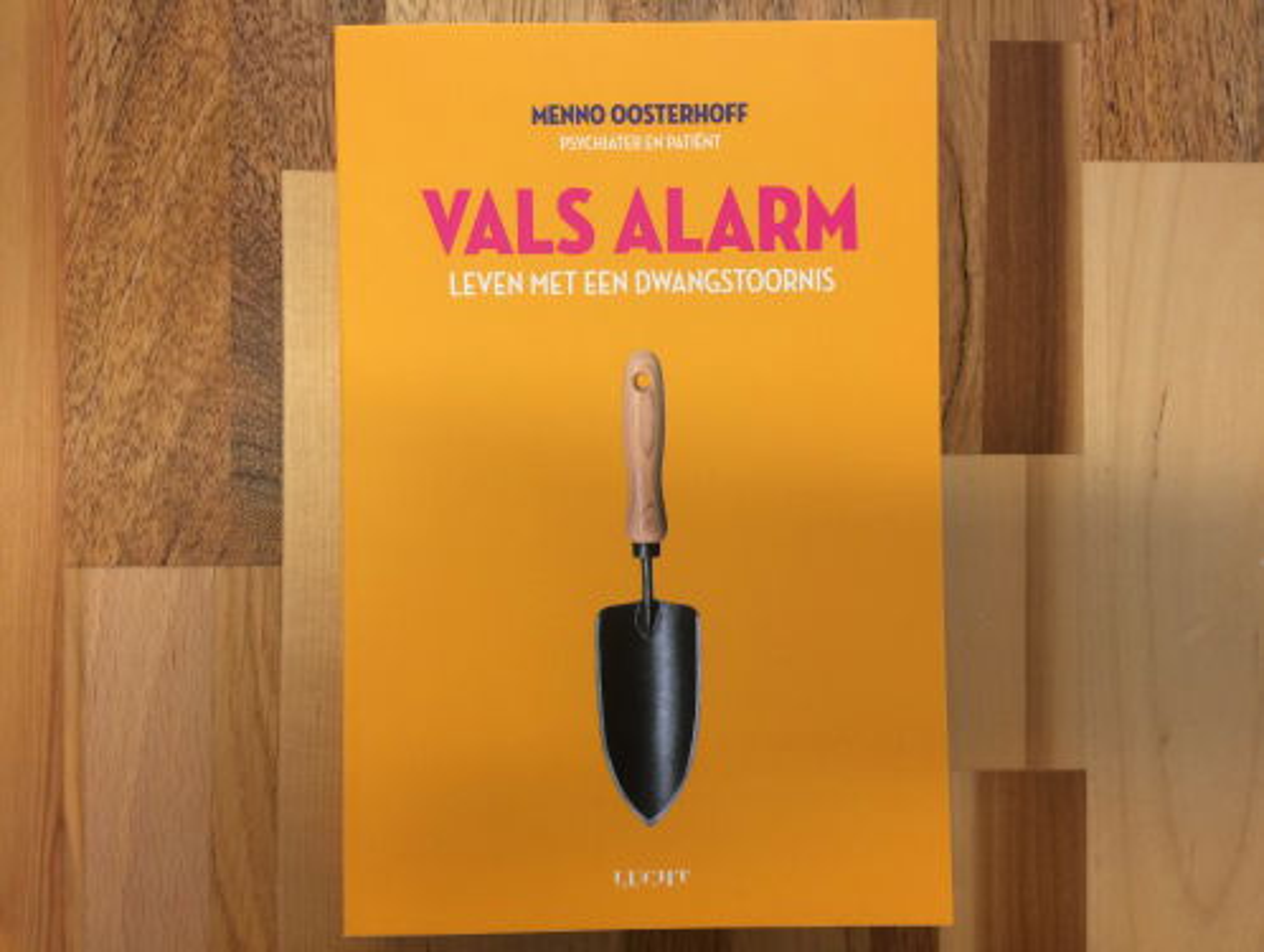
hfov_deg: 61.6
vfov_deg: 48.3
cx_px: 632
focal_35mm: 29
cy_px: 476
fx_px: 1060
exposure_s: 1/33
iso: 50
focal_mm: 4.15
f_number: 2.2
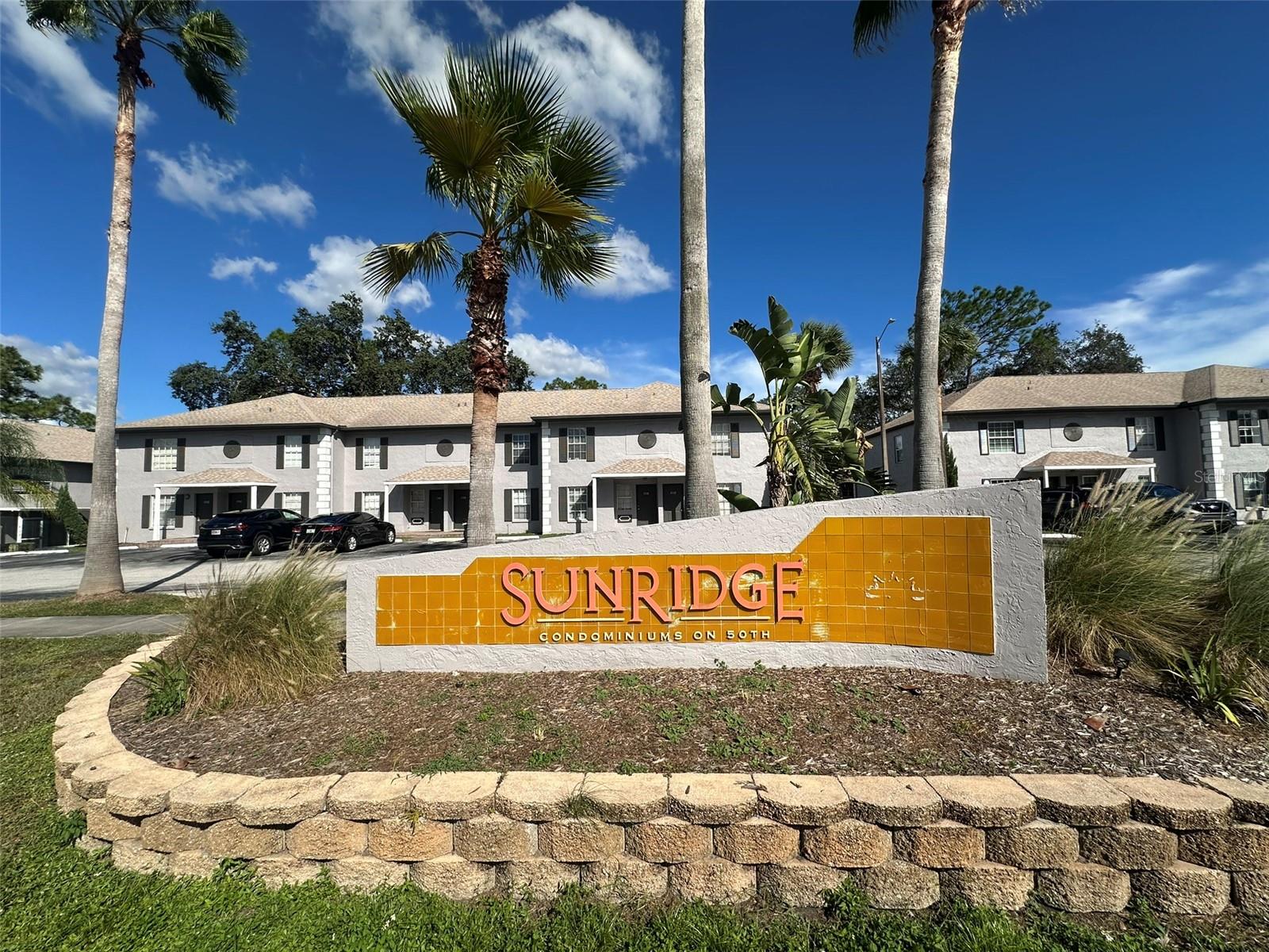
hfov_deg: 102.1
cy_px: 476
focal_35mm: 14
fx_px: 513
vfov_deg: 85.7
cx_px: 634
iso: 50
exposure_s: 1/3300
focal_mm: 2.22
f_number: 2.2
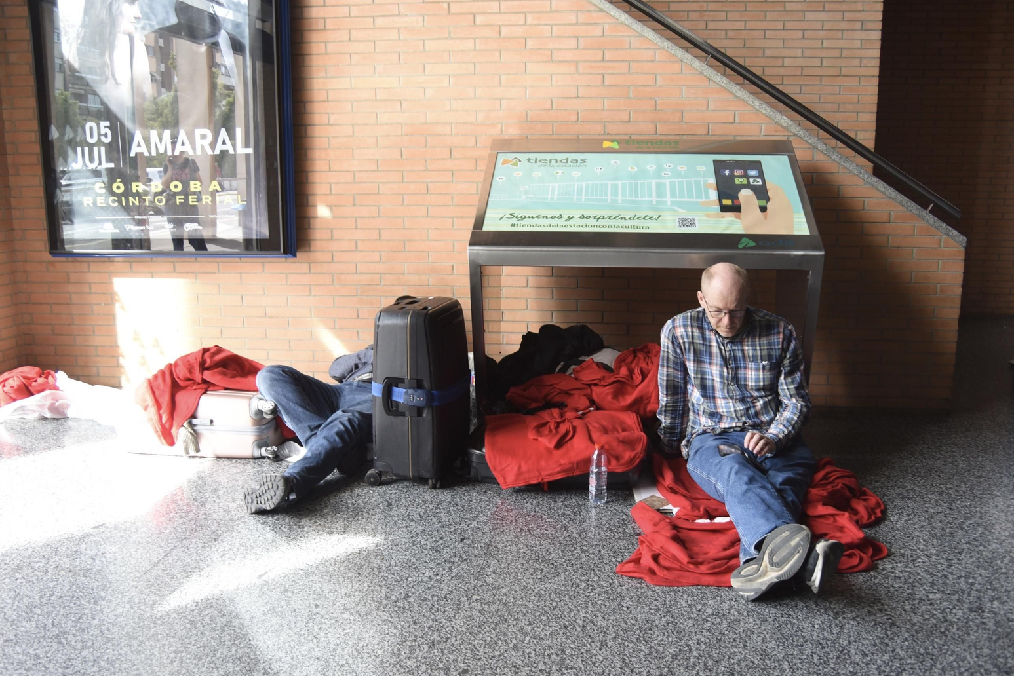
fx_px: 845
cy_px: 339
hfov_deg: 61.9
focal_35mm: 30
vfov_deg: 43.6
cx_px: 513
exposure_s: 1/125
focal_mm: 29
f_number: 6.3
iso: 800
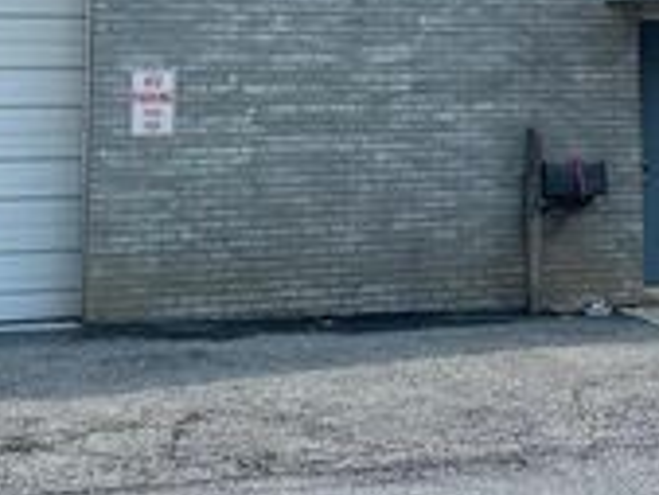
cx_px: 495
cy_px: -76
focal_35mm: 77
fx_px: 1467
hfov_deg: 25.0
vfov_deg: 18.3
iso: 50
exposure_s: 1/1468
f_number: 1.5
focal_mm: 5.7
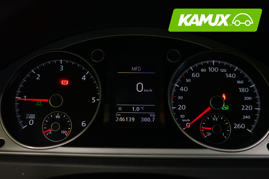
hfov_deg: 57.2
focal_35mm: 33
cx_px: 134
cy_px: 90
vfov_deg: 40.0
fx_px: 247
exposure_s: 1/30
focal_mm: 33
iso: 2000
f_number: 4.5
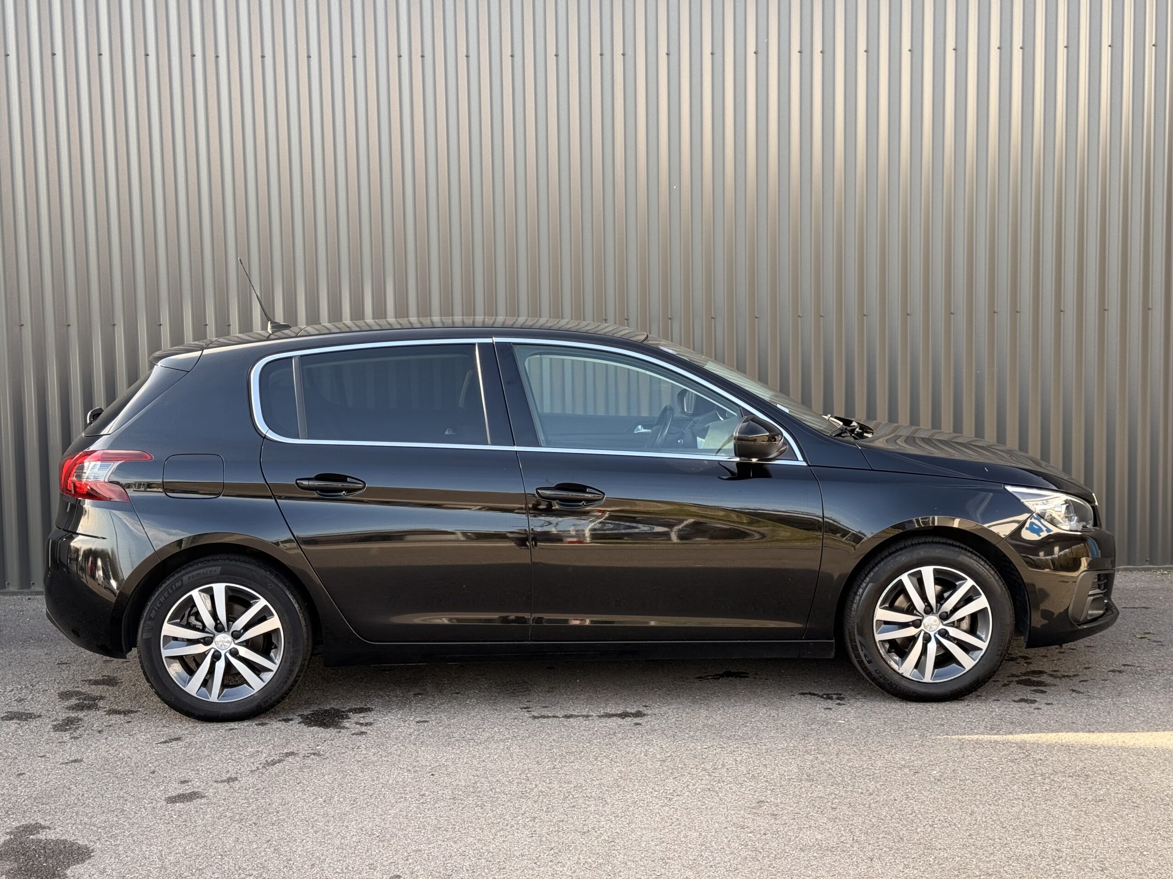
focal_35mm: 48
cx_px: 586
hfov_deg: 39.7
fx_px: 1627
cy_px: 440
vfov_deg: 30.3
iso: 80
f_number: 1.78
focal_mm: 6.76
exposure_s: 1/352
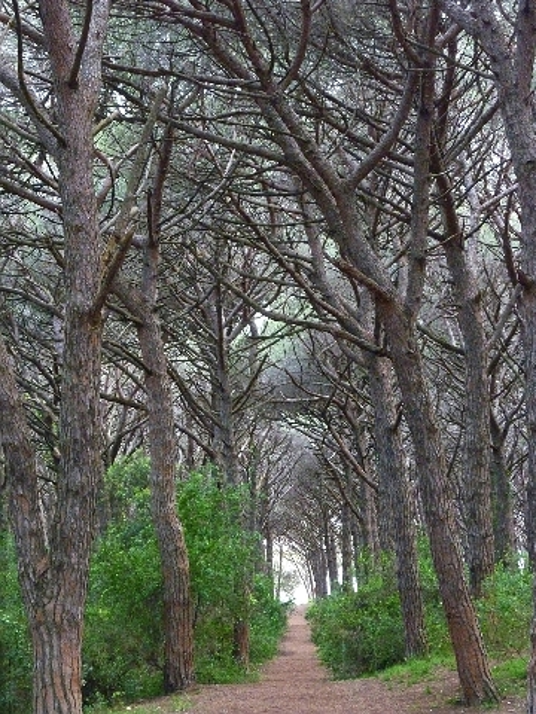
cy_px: 357
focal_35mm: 93
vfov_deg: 21.1
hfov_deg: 15.9
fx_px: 1920
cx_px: 268
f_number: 4.7
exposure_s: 1/30
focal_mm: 15.3
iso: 800
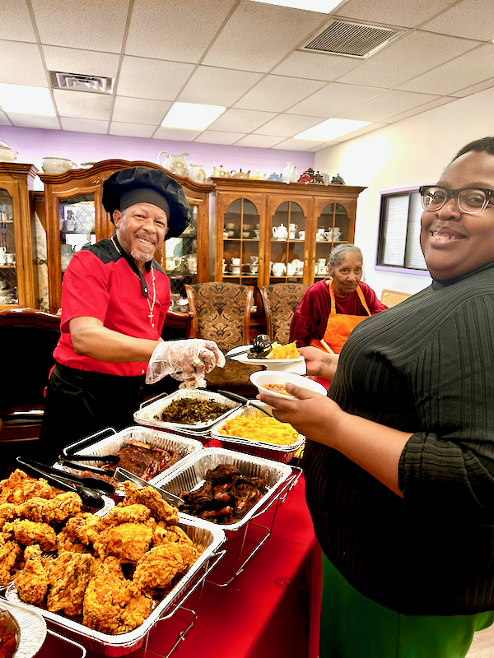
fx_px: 495
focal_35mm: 26
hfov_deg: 53.1
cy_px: 329
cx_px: 247
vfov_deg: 67.3
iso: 125
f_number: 1.5
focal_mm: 5.7
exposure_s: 1/60
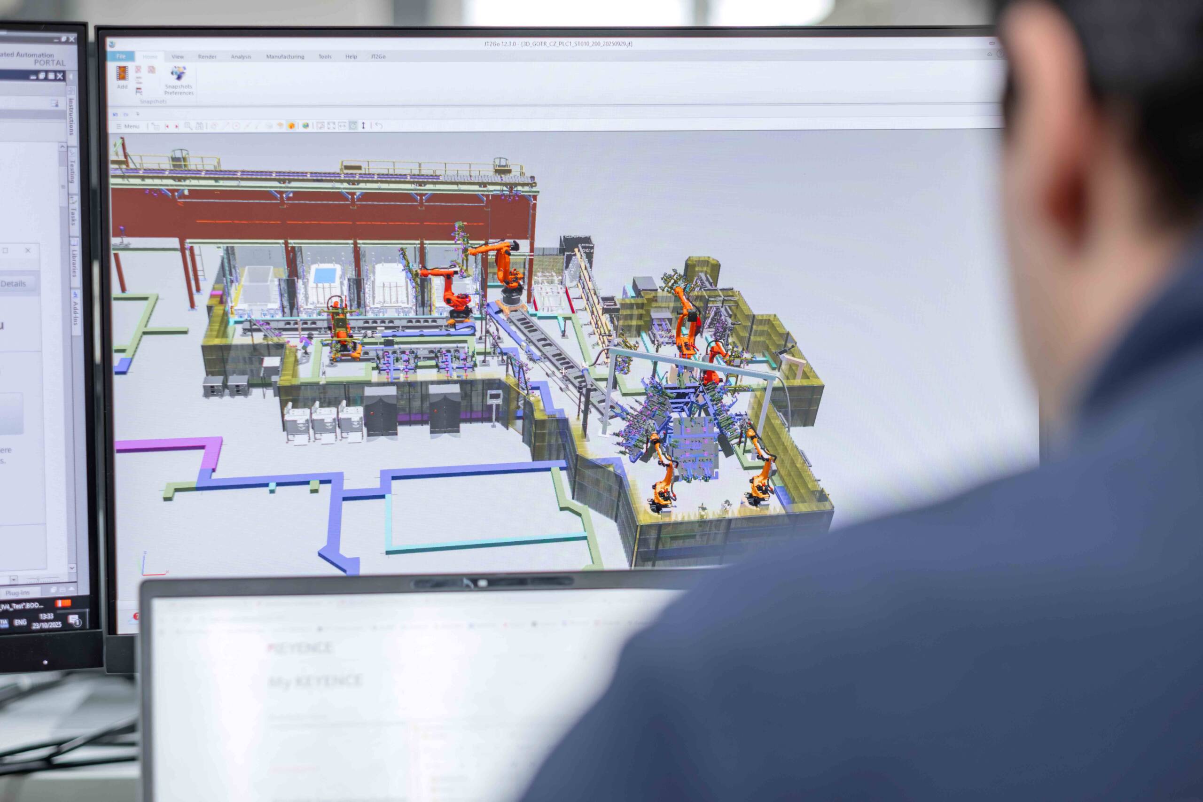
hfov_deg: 24.2
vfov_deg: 16.3
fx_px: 2807
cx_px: 602
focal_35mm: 84
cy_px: 401
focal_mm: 56
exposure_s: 1/125
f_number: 2
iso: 640
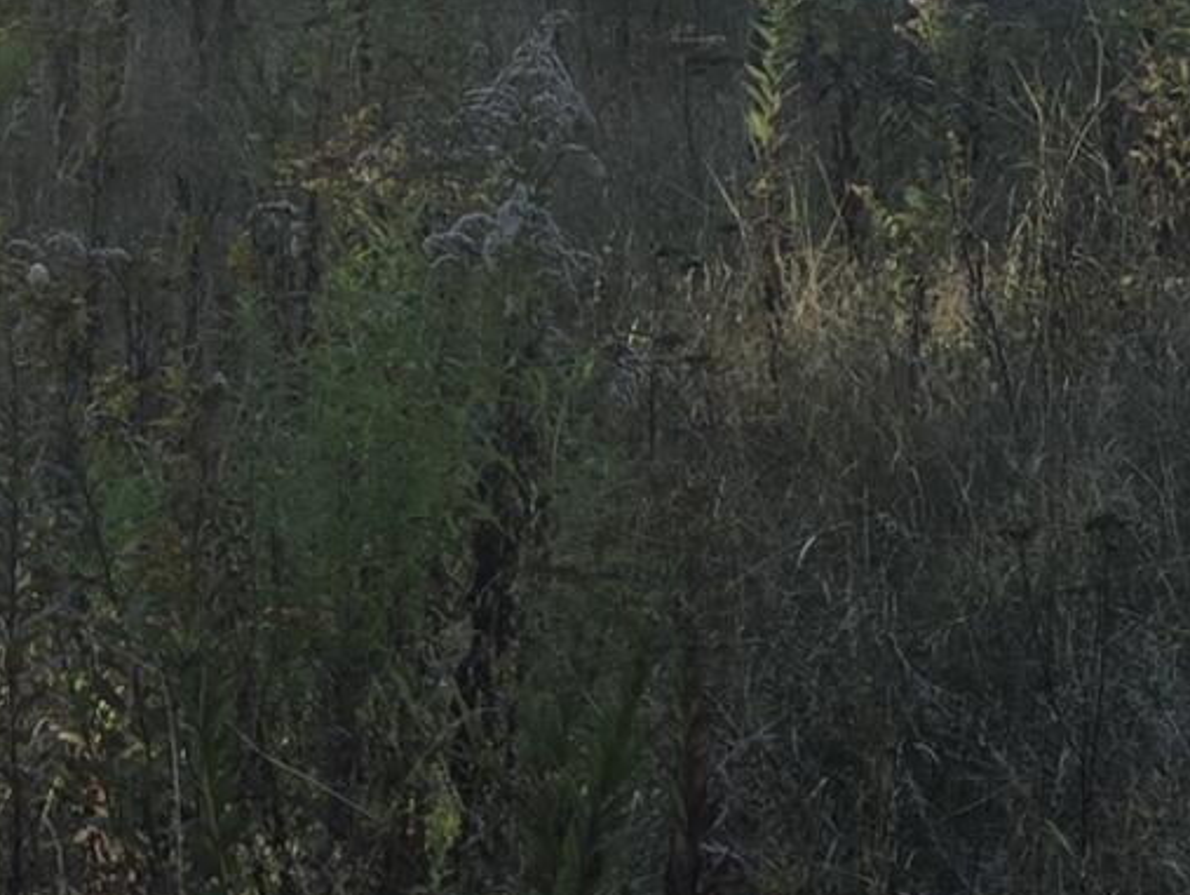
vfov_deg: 10.5
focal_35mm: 136
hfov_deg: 14.5
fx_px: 4679
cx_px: 622
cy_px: -449
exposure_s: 1/827
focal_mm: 5.4
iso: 25
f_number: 1.8
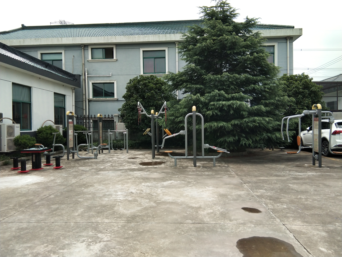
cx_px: 171
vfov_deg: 45.4
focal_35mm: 31
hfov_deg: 58.4
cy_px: 128
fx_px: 306
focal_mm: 3.69
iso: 50
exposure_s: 1/838
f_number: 2.2
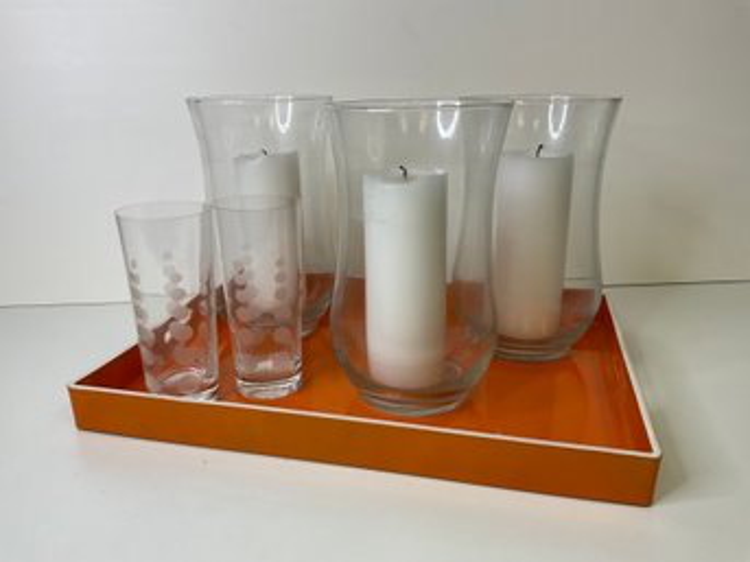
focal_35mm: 29
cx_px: 375
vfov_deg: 48.2
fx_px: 628
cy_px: 281
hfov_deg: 61.7
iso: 20
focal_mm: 3
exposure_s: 1/120
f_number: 1.8
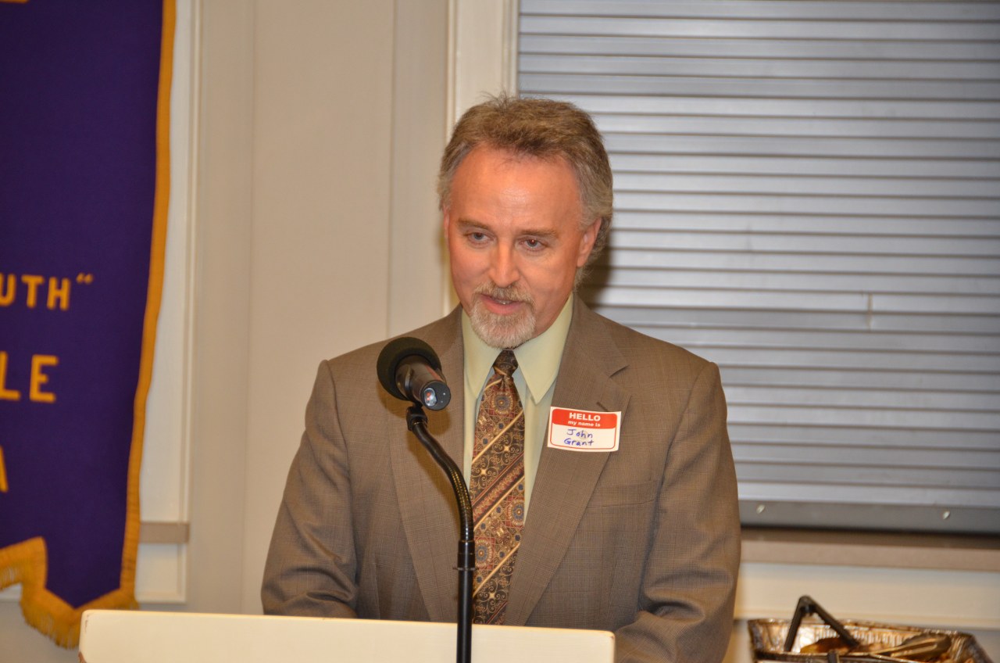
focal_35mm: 180
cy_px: 332
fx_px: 4990
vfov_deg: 7.6
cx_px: 500
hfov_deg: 11.4
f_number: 5.3
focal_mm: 120
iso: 800
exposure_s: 1/60
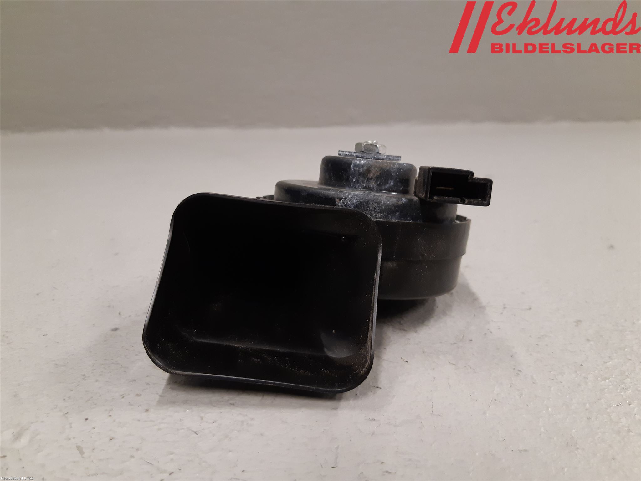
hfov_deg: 67.3
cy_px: 240
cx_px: 320
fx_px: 481
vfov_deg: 53.1
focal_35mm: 26
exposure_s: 1/50
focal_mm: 3.93
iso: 200
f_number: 1.7
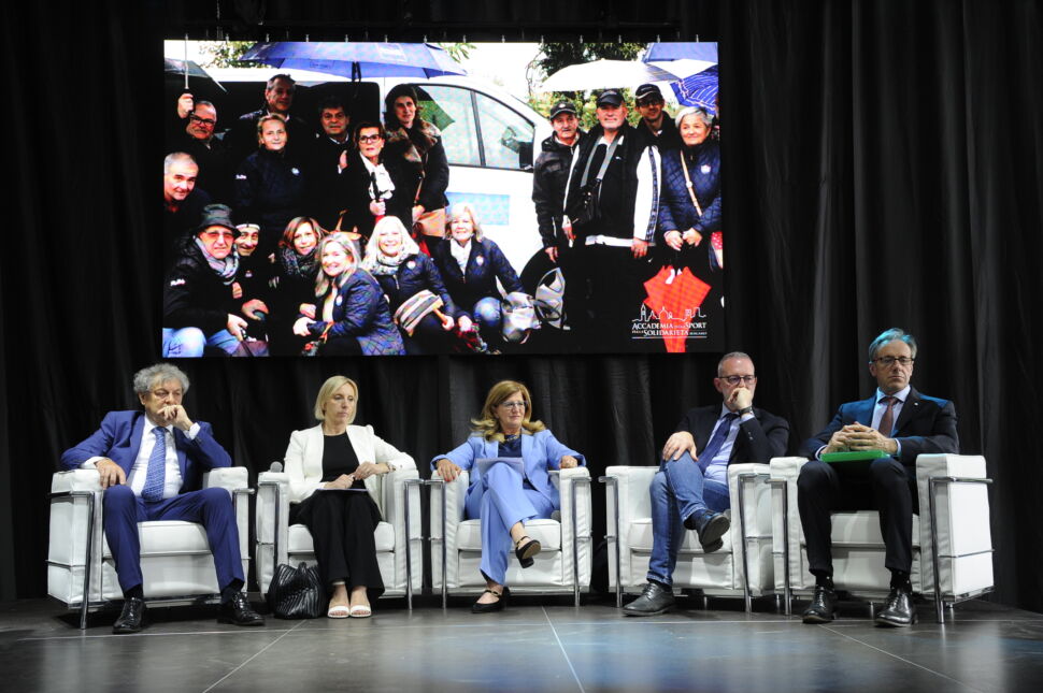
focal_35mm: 45
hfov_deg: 43.6
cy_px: 346
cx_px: 522
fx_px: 1303
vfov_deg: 29.8
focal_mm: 45
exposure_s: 1/60
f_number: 5.6
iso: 1250
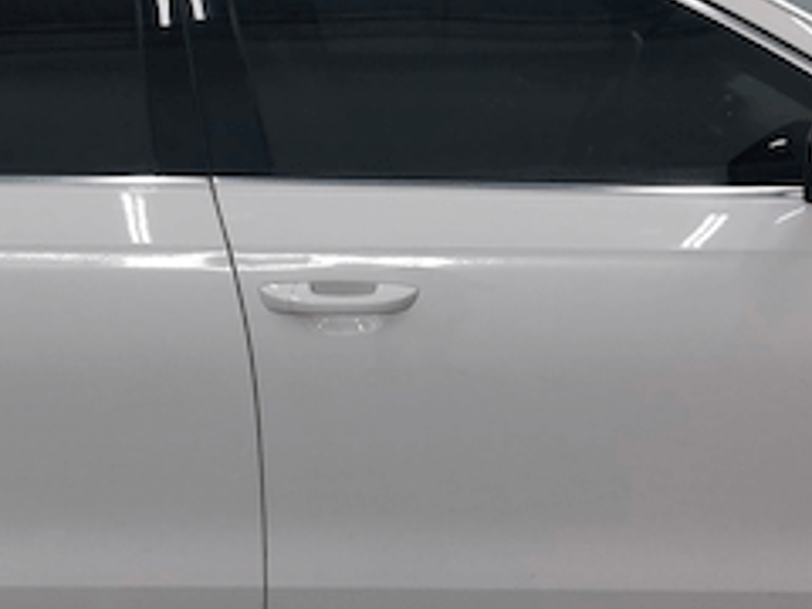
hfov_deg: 30.1
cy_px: 244
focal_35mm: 64
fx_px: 1501
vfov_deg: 22.9
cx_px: 304
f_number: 1.8
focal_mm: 5.23
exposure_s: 1/120
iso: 125
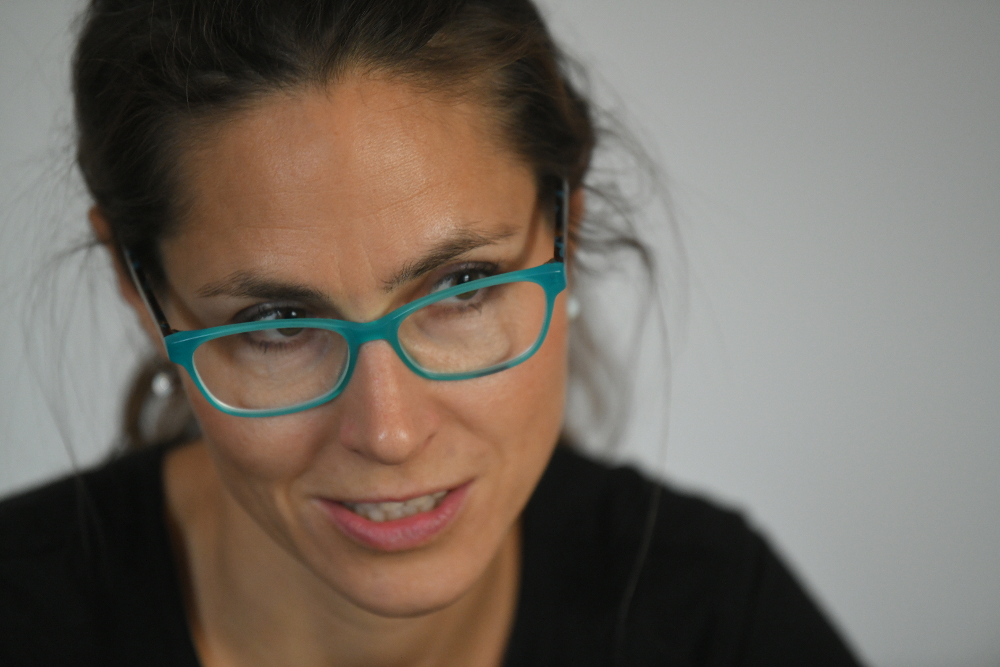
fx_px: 5555
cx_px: 500
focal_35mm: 200
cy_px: 334
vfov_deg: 6.9
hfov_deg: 10.3
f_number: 2.8
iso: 3200
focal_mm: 200
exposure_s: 1/100
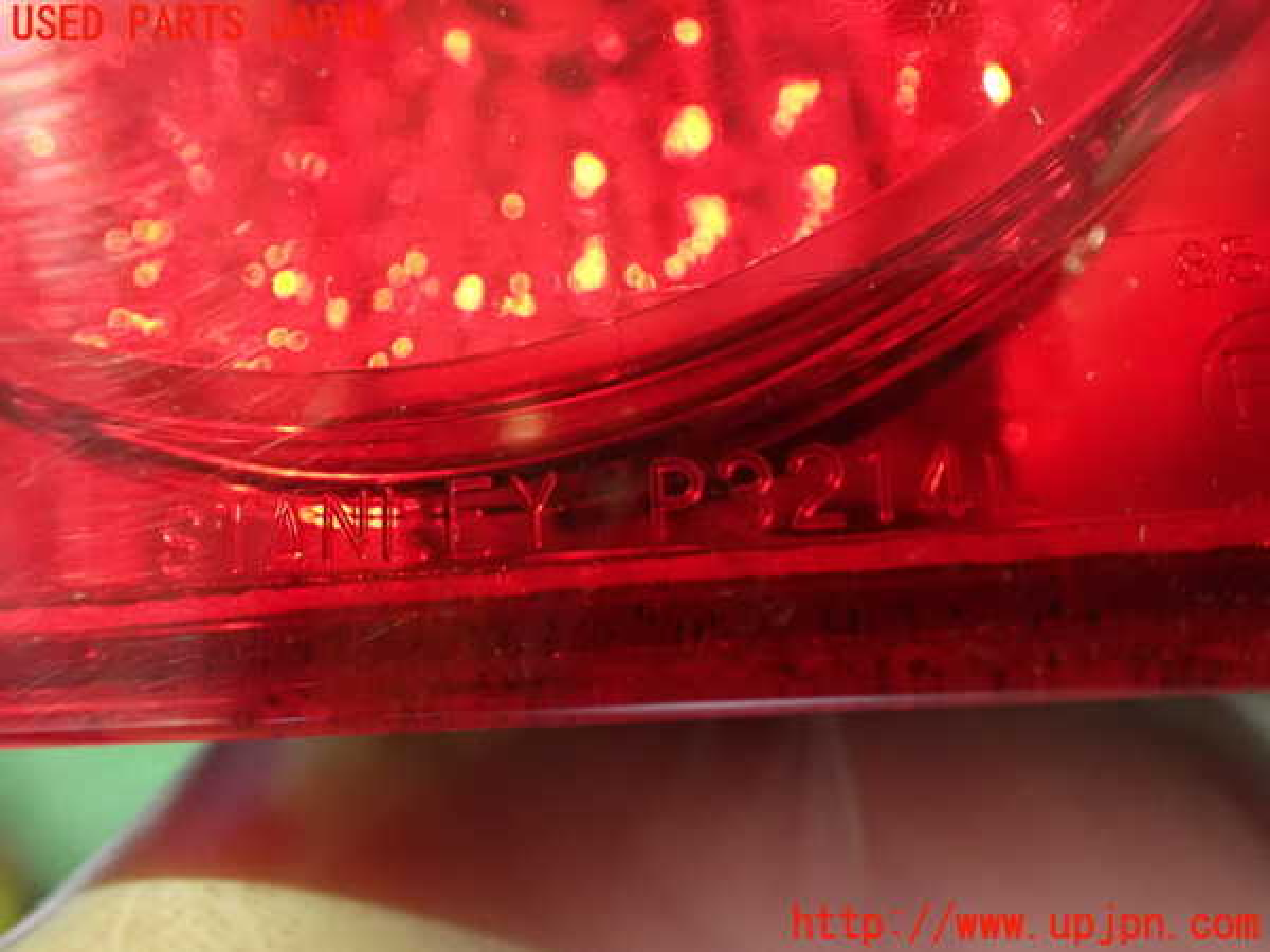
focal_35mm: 30
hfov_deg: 60.0
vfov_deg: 46.8
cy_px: 476
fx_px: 1101
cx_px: 635
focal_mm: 5.4
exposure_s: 1/30
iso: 1600
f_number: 2.3
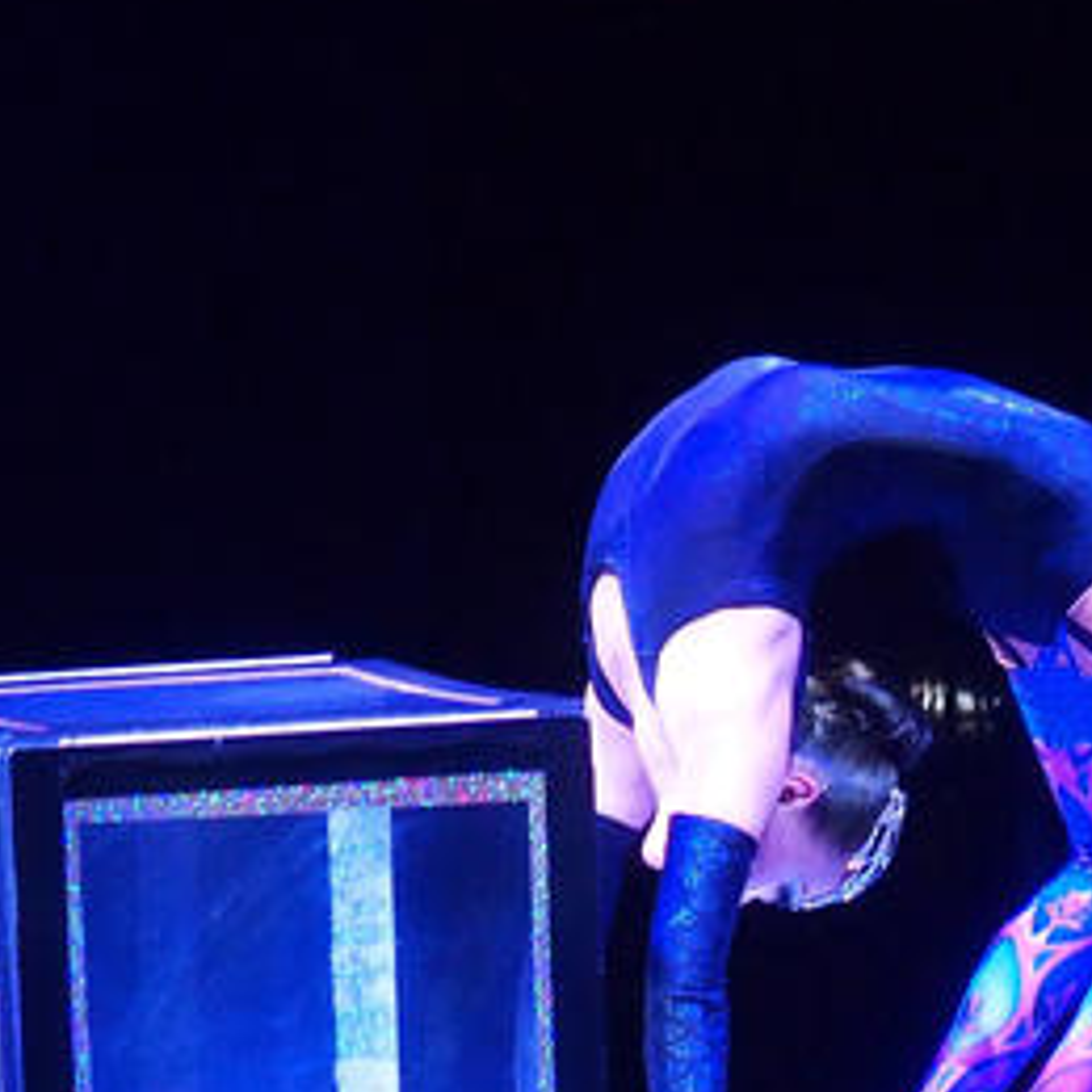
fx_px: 8744
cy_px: 727
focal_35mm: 245
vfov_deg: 7.1
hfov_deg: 7.1
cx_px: 462
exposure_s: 1/40
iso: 1000
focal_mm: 31.8
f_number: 2.8
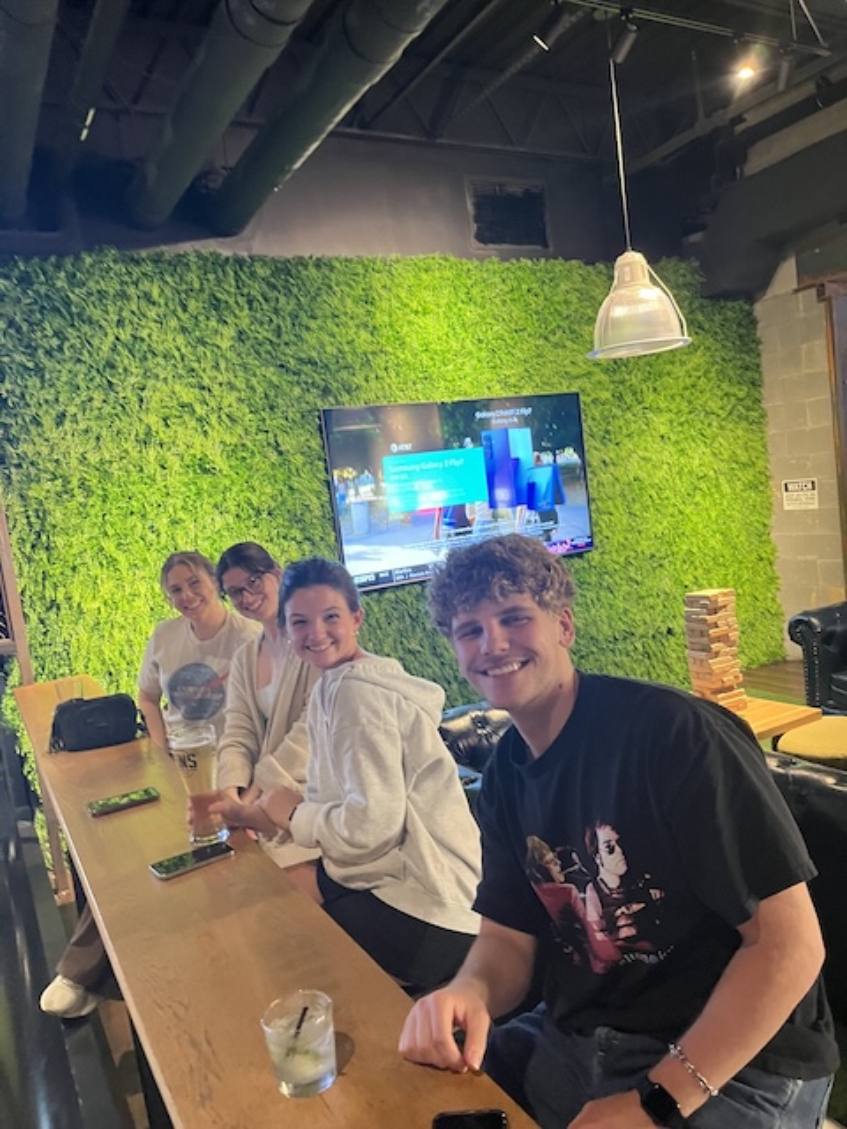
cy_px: 564
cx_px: 424
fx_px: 848
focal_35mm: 26
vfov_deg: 67.3
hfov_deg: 53.1
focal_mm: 5.1
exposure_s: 1/40
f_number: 1.6
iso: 640
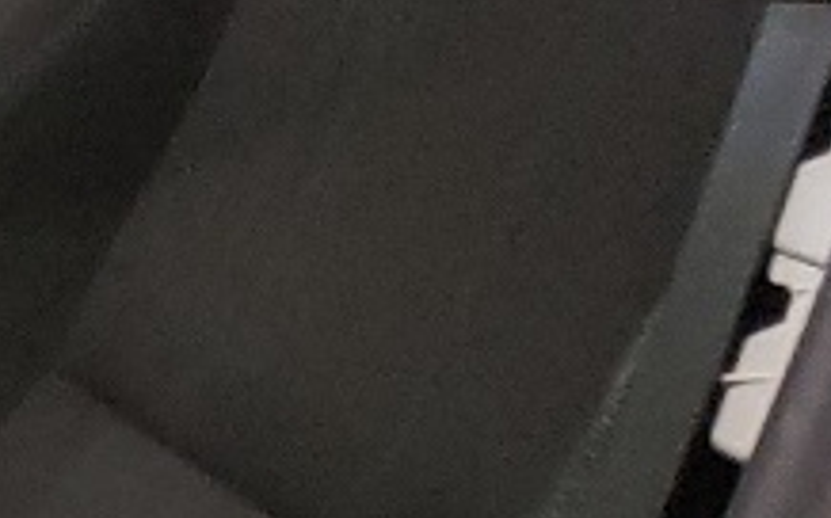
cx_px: -1494
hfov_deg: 8.9
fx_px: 4572
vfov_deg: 6.4
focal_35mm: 202
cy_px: 621
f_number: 1.5
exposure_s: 1/24
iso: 550
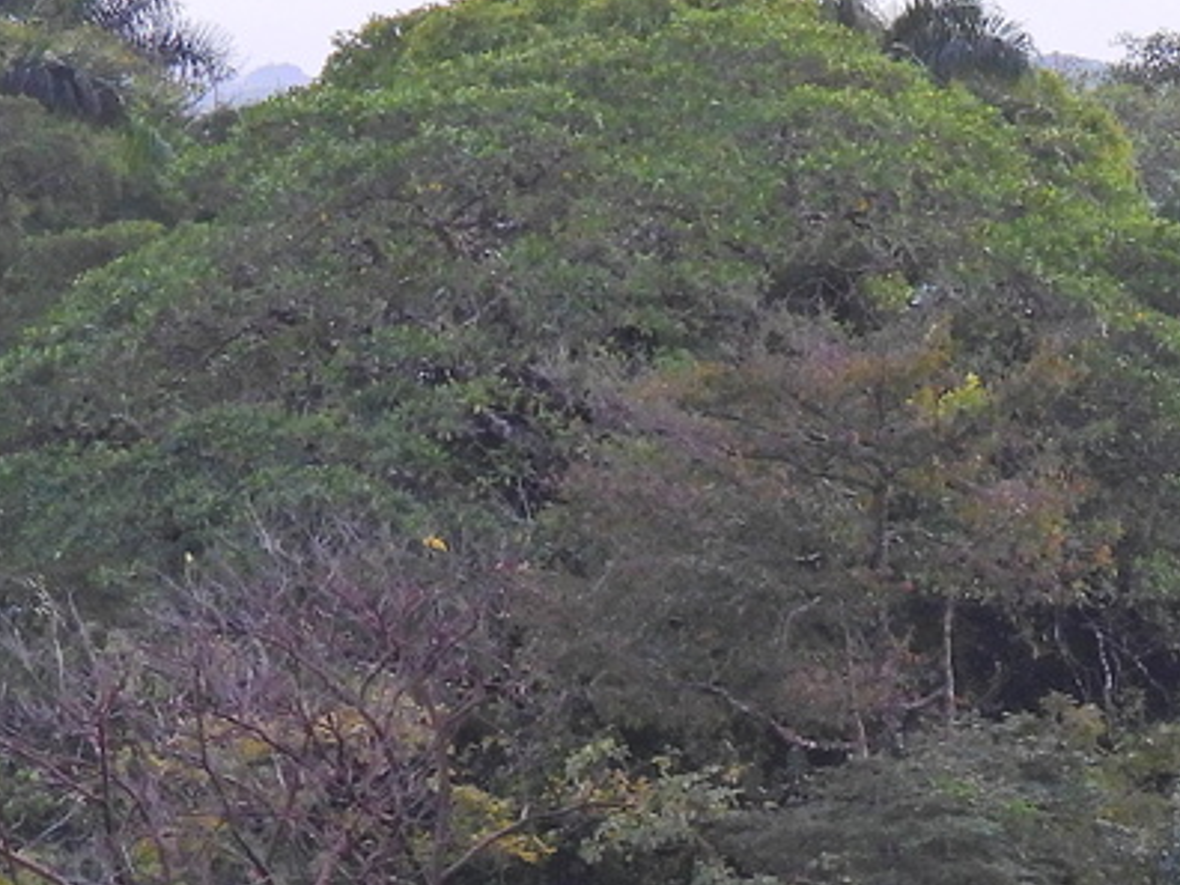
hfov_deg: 3.6
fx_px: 18749
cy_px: 1052
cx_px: 1180
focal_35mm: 550
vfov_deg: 2.7
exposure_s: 1/60
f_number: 4.5
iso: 320
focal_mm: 30.3
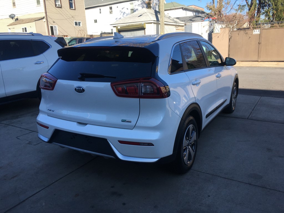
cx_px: 142
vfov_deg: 48.2
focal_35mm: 29
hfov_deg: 61.7
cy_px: 106
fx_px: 238
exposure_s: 1/718
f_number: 2.2
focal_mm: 4.15
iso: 25
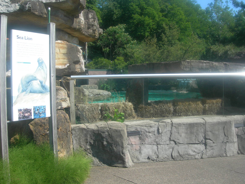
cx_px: 122
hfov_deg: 49.0
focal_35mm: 38
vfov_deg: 37.7
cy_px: 92
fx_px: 269
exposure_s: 1/355
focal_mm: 7.8
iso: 50
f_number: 4.8
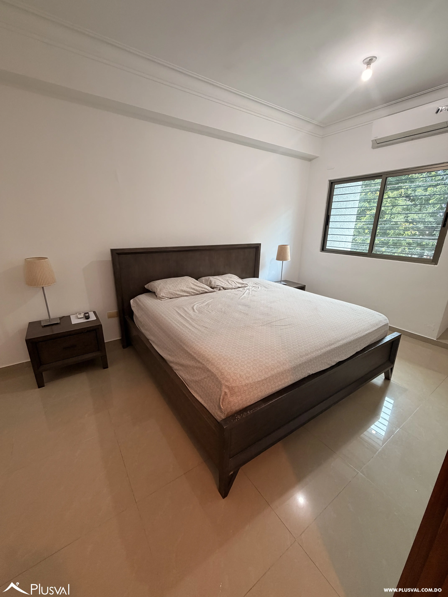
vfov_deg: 102.1
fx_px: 242
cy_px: 298
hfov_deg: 85.7
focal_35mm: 14
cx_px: 224
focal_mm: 2.22
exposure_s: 1/60
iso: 200
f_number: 2.2
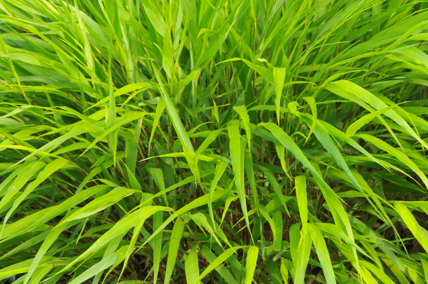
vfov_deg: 5.7
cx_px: 241
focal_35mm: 240
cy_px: 139
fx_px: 2845
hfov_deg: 8.6
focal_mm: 135
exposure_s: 1/30
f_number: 13
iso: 720
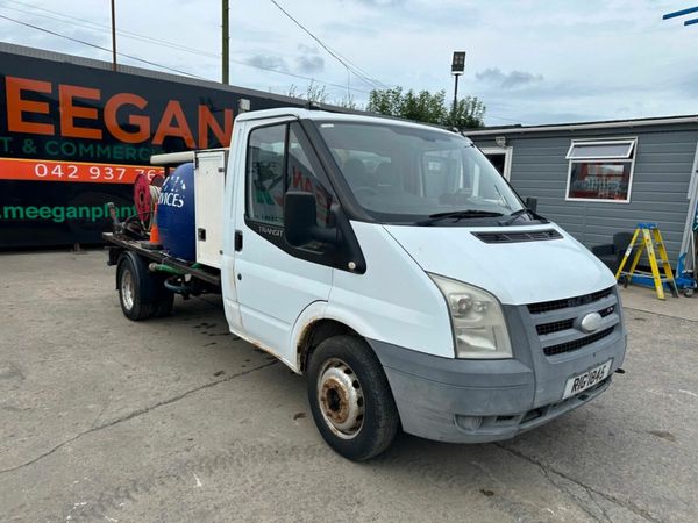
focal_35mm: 24
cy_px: 262
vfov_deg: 56.8
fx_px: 484
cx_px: 349
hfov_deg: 71.6
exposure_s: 1/4762
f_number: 1.78
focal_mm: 6.86
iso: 80
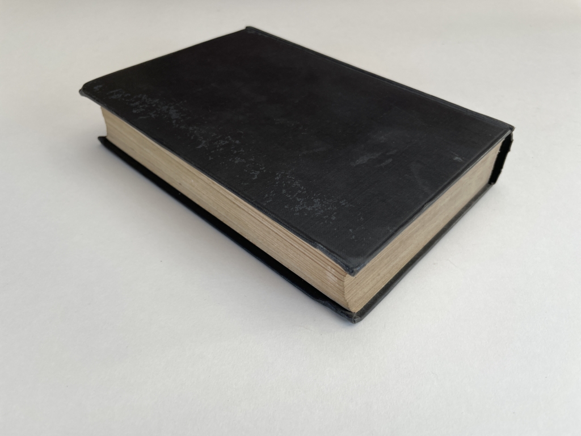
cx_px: 290
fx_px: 436
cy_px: 218
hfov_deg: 67.3
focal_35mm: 26
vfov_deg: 53.1
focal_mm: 4.2
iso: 32
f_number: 1.6
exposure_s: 1/179
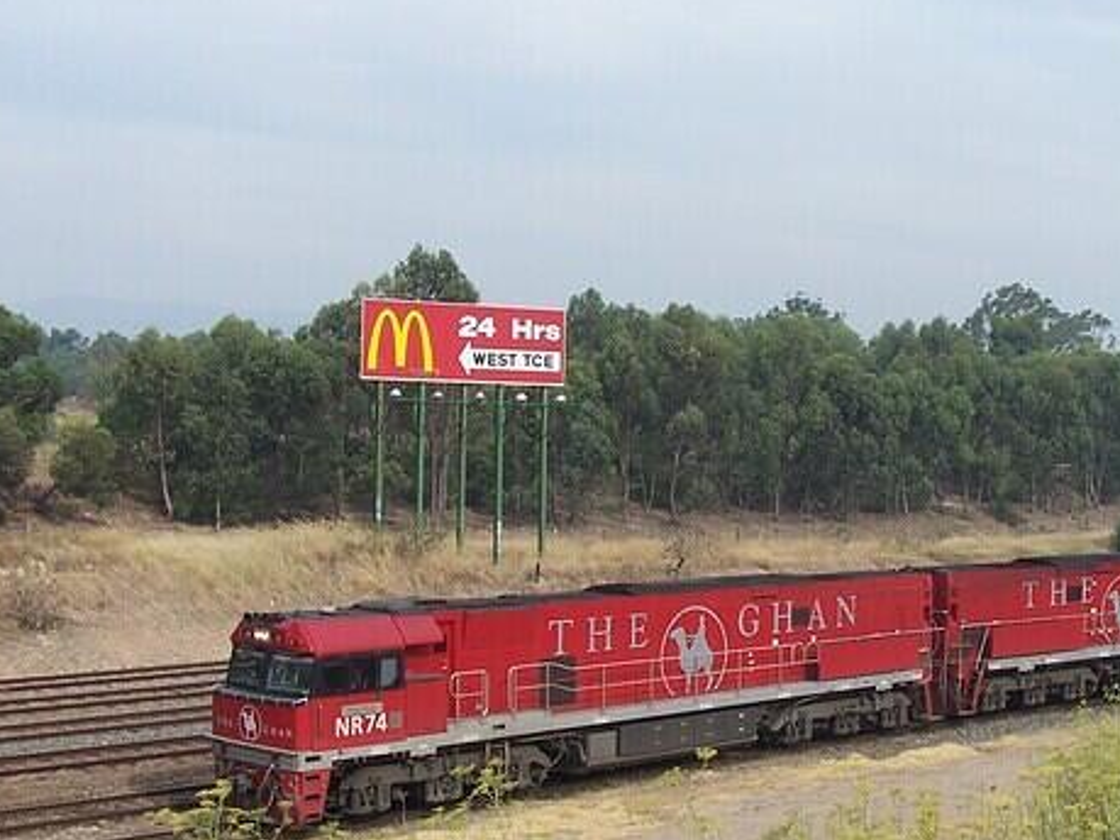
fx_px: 1973
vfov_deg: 24.0
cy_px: 483
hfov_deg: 31.4
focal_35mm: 61
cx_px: 759
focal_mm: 6
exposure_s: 1/750
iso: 80
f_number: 4
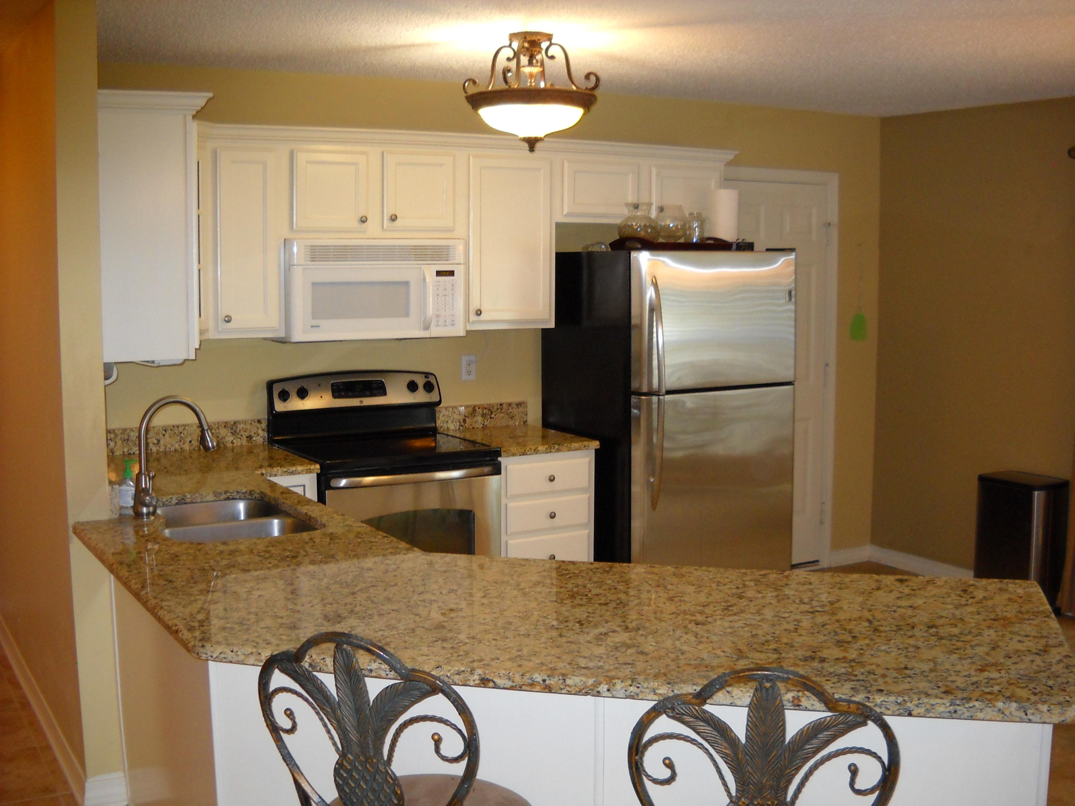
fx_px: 1273
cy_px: 403
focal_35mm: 41
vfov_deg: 35.1
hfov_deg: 45.8
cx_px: 538
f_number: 3.1
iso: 200
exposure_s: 1/30
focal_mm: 6.72
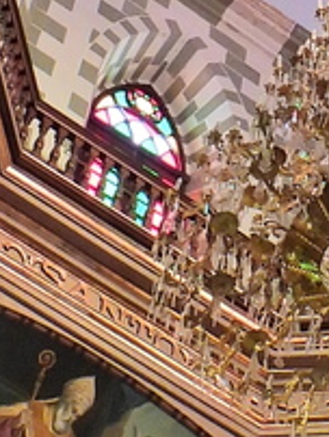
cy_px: -17
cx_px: 314
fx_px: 1922
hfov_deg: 9.7
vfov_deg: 12.8
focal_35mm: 152
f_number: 2.8
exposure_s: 1/30
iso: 360
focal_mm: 4.3
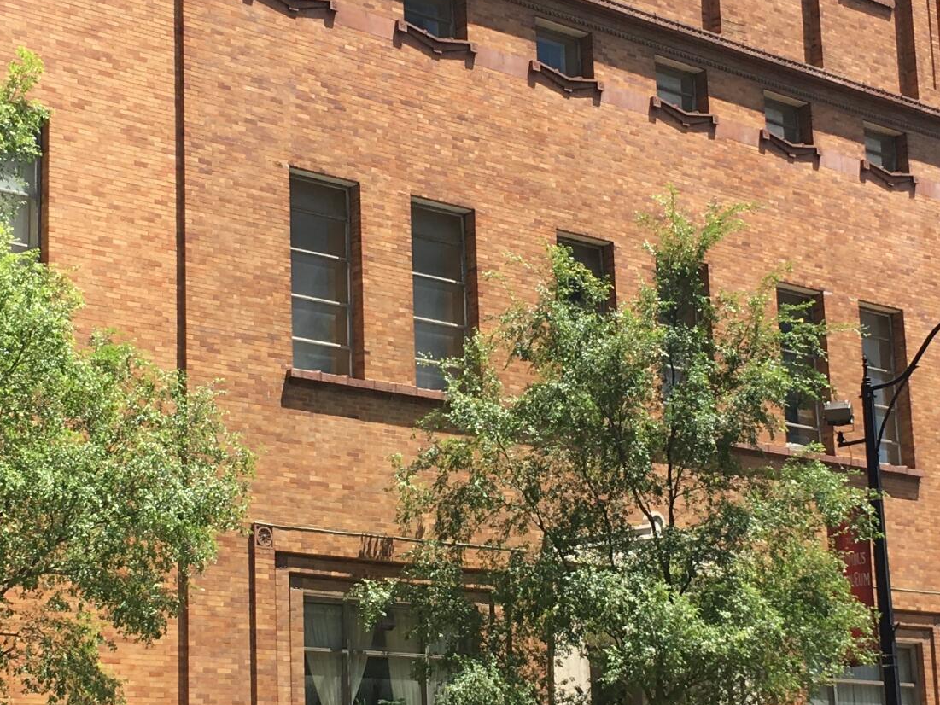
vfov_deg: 18.6
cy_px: 418
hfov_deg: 24.7
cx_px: 420
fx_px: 2145
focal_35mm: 79
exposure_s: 1/693
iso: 25
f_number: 2.2
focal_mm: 4.15
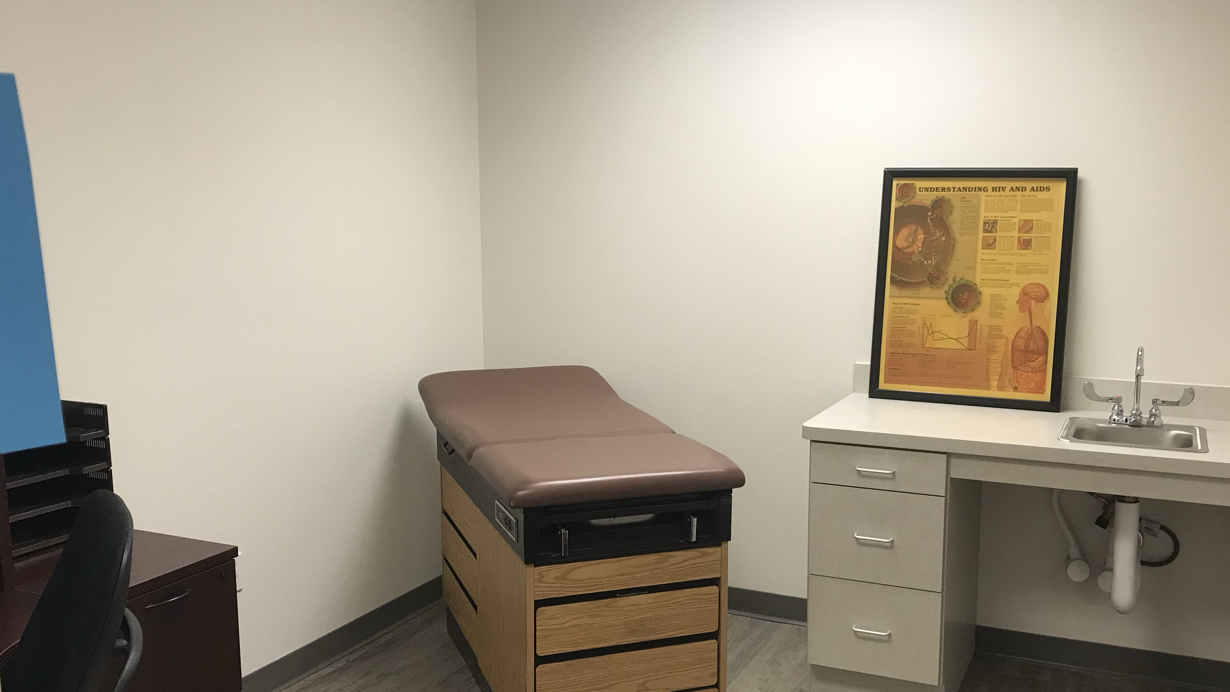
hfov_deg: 56.6
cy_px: 395
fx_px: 1142
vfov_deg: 33.7
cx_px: 664
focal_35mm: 35
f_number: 1.8
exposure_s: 1/40
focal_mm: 3.99
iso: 25
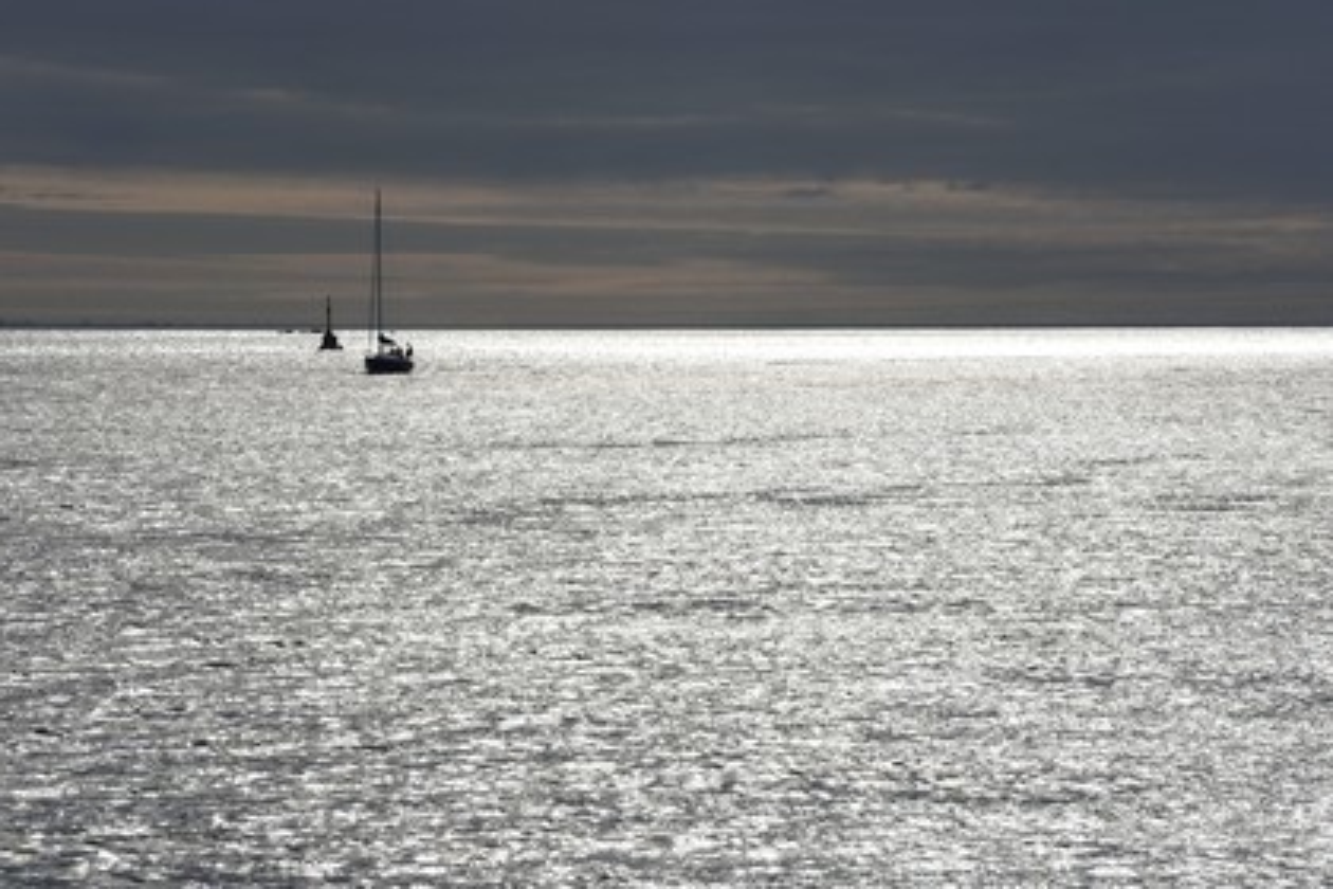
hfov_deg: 10.3
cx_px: 666
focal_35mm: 200
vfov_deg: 6.9
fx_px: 7405
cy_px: 444
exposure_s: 1/250
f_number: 22
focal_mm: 200
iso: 200
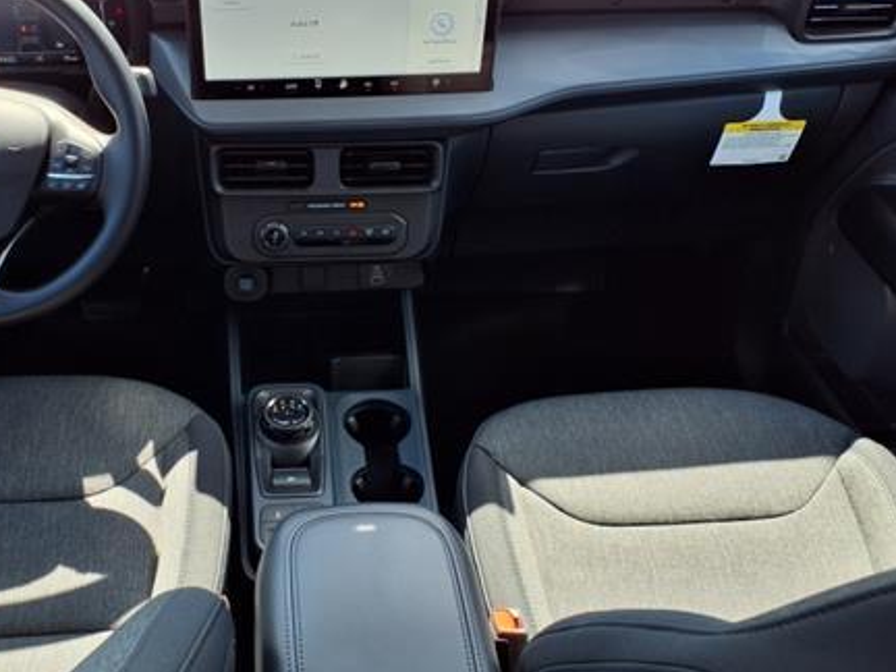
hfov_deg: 46.2
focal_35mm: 40
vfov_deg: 36.0
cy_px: 324
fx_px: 1035
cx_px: 307
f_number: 1.9
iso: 40
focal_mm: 3.58
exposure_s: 1/141
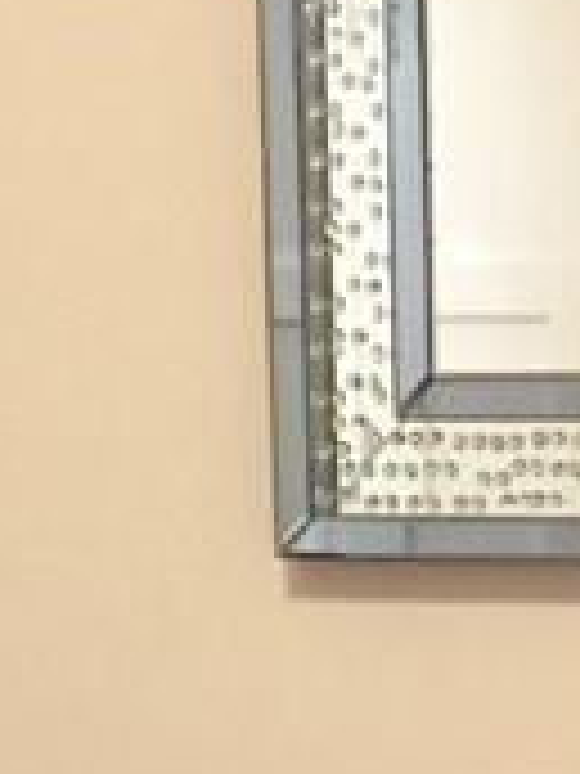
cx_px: 634
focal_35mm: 173
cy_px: 1660
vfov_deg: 10.3
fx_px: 3865
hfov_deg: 8.5
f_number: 2.2
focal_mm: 4.15
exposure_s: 1/15
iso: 250
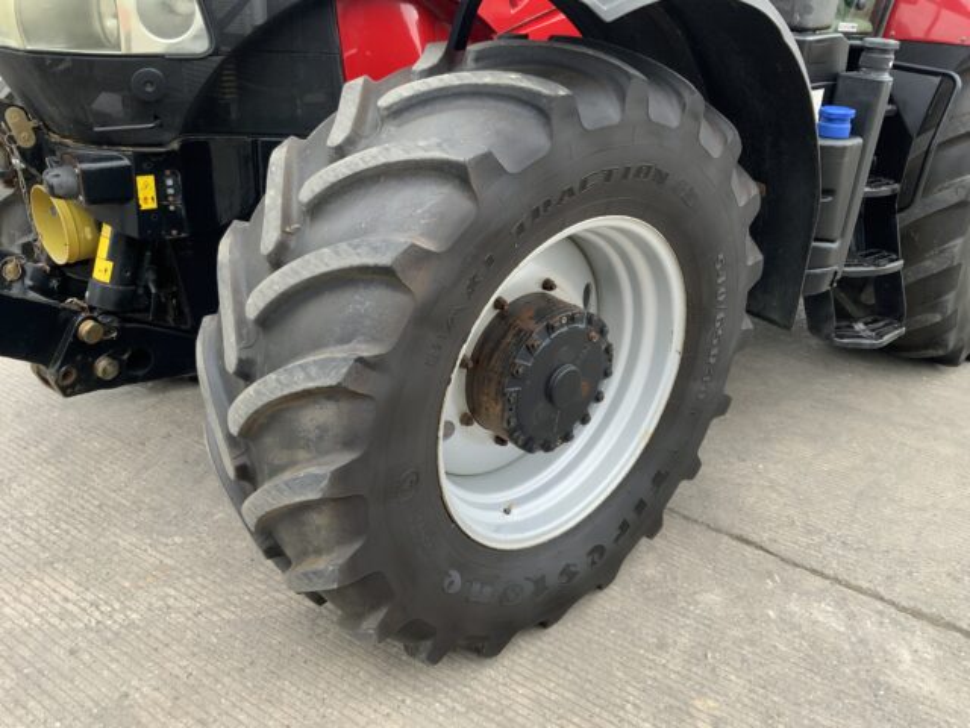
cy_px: 364
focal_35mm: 29
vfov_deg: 48.2
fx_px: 813
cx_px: 485
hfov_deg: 61.7
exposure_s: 1/122
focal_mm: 3
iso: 64
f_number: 1.8
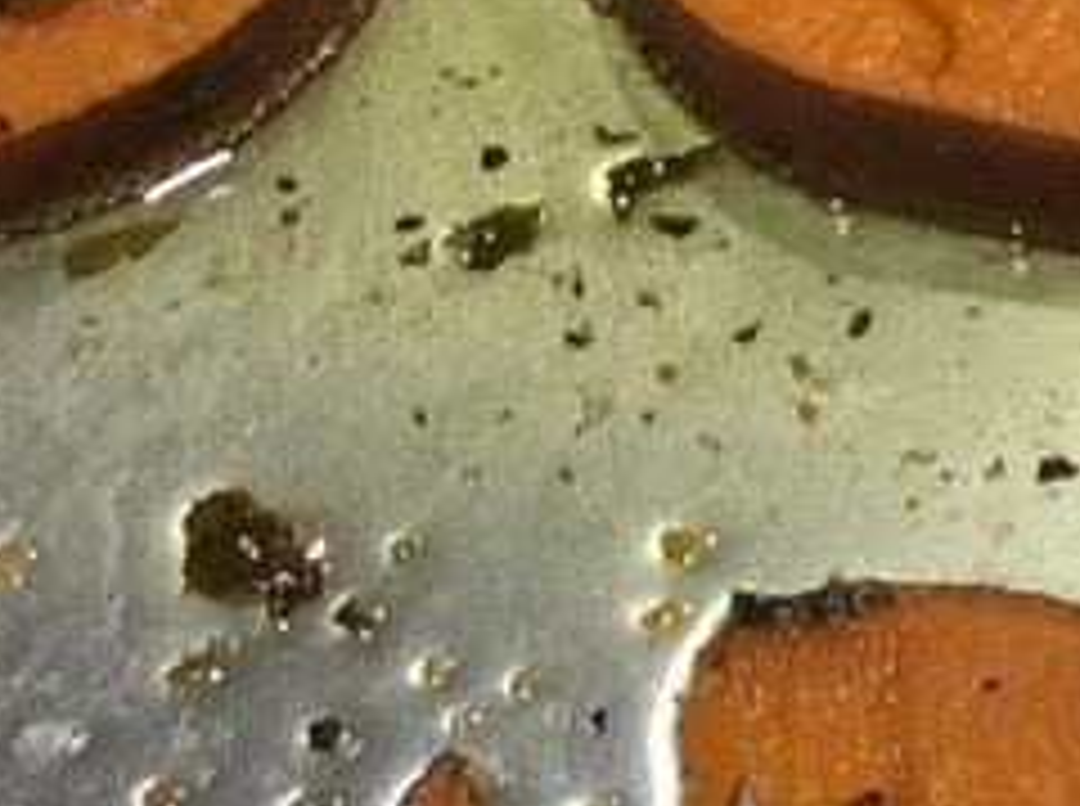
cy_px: -63
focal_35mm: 171
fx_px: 5324
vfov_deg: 8.6
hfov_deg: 11.1
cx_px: 1620
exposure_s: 1/24
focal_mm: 3.3
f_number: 2.4
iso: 64
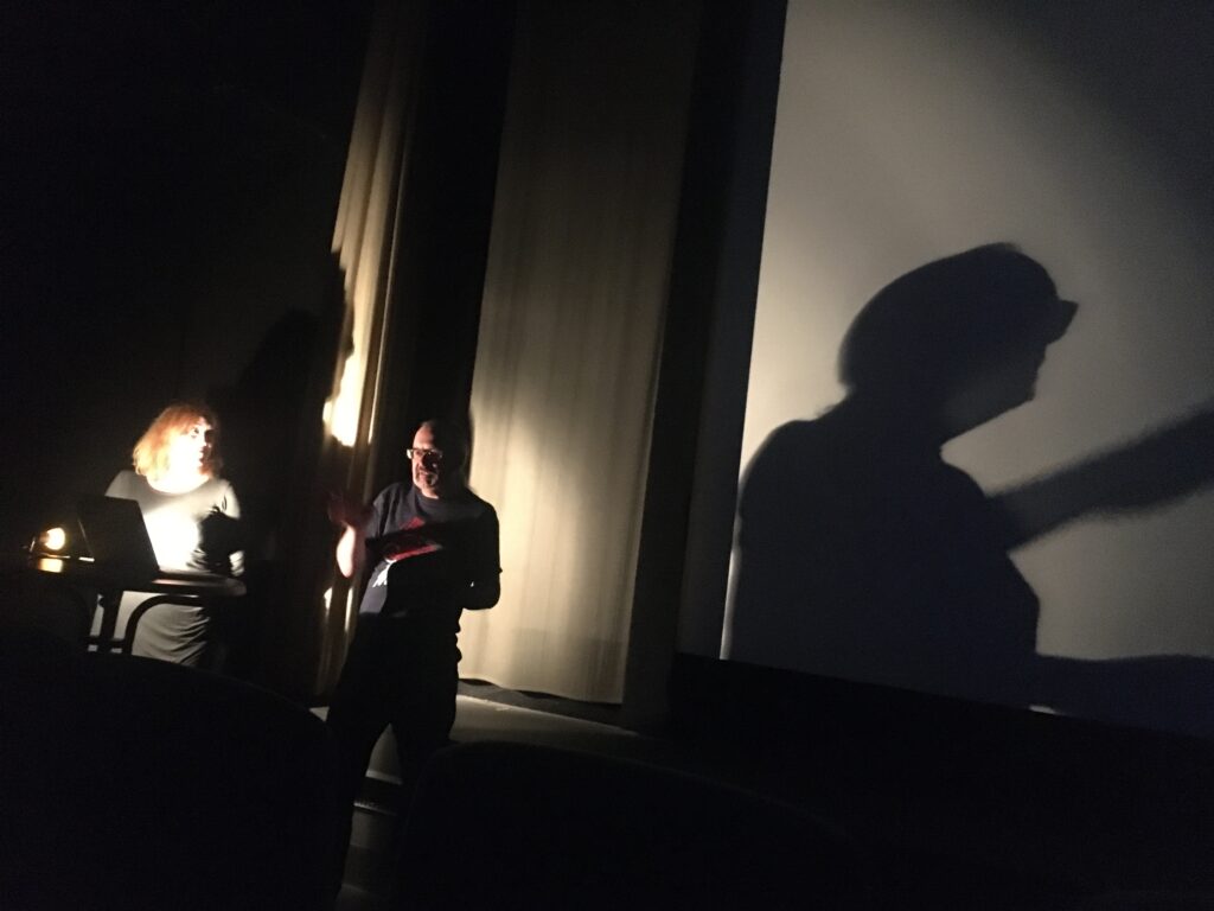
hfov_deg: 61.7
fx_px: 1017
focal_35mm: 29
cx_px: 607
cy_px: 456
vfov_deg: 48.2
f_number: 2.2
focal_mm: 4.15
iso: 1600
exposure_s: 1/17
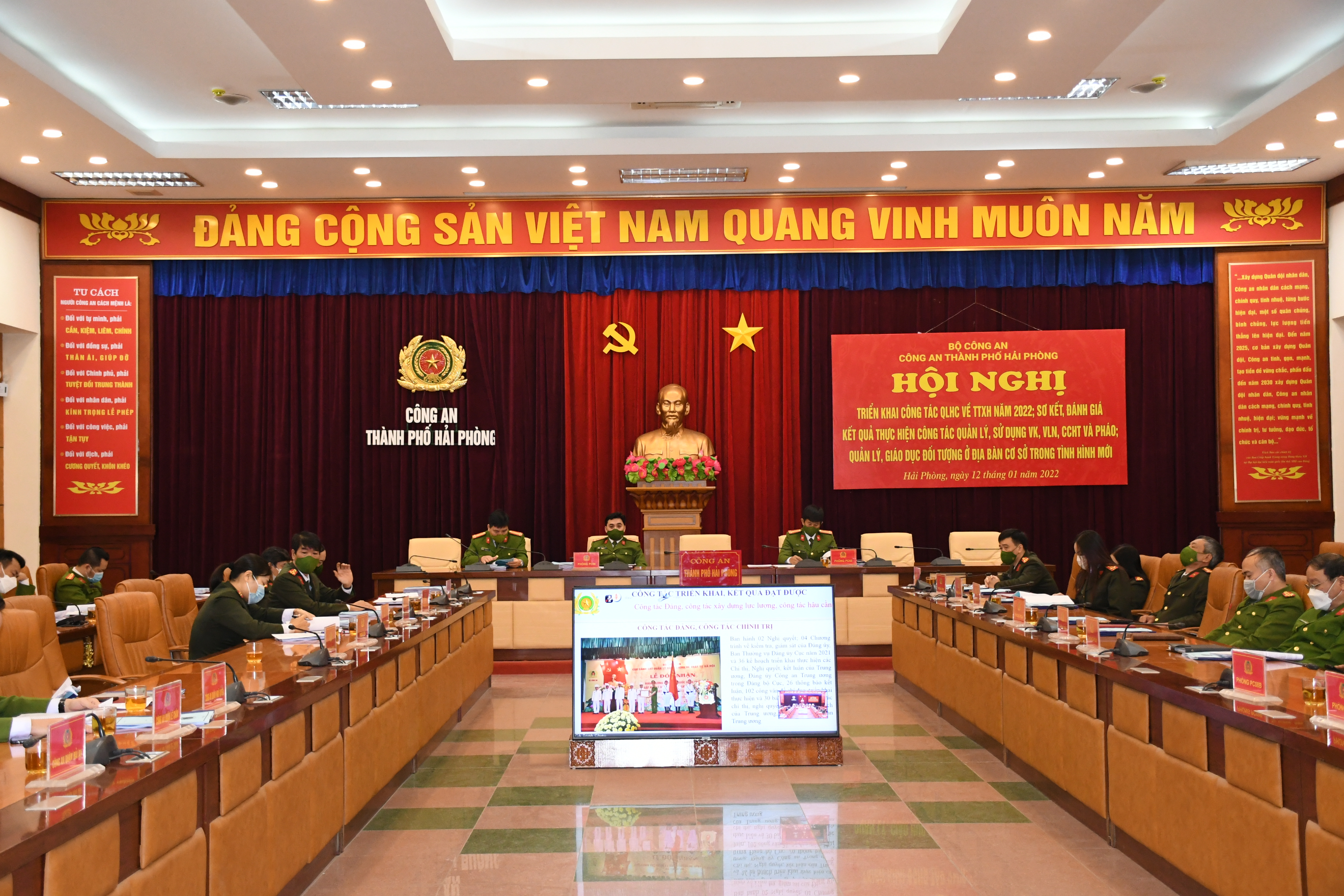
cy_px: 448
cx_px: 672
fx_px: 1512
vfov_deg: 33.0
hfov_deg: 47.9
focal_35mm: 40
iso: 2500
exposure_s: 1/200
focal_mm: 27
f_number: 4
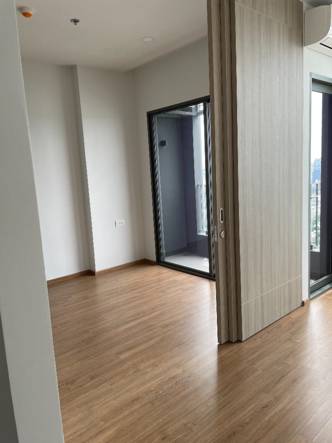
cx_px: 166
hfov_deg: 53.1
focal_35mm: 26
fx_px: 332
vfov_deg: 67.3
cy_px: 222
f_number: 1.6
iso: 32
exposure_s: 1/133
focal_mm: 4.2
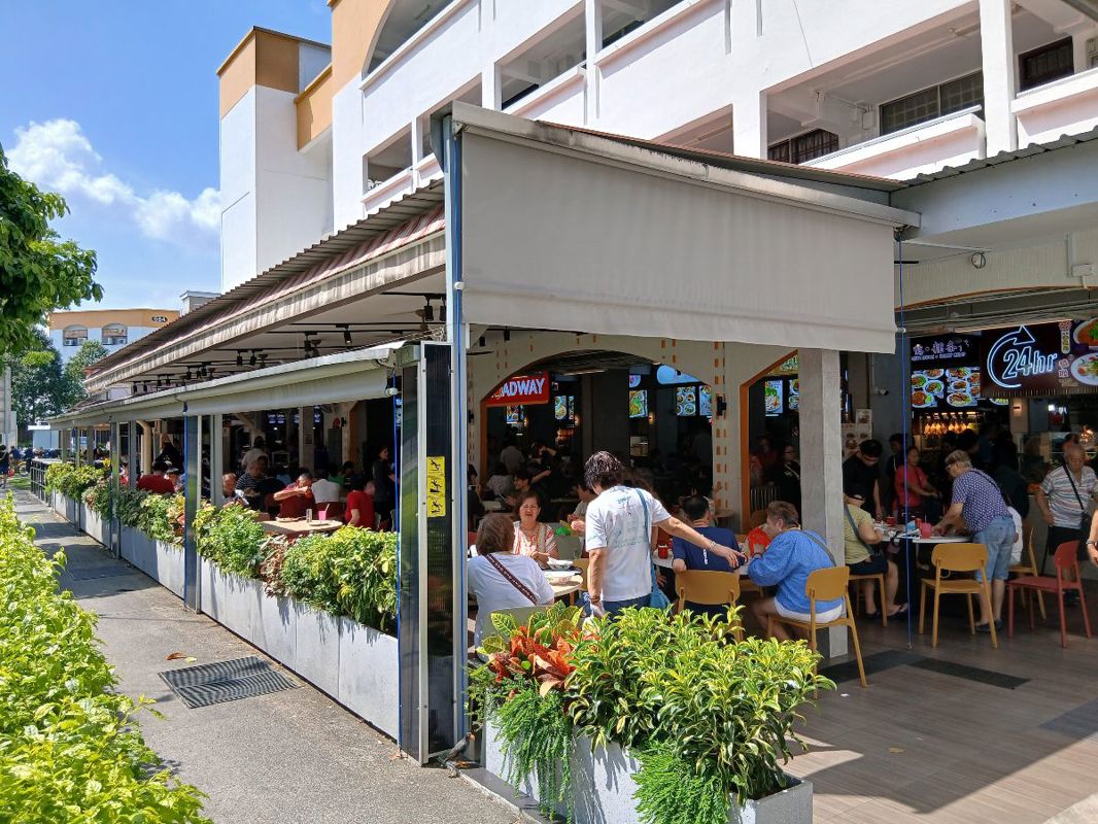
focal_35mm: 26
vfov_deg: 53.1
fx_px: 825
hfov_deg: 67.3
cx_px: 549
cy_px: 412
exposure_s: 1/471
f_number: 1.8
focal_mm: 3.98
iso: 20
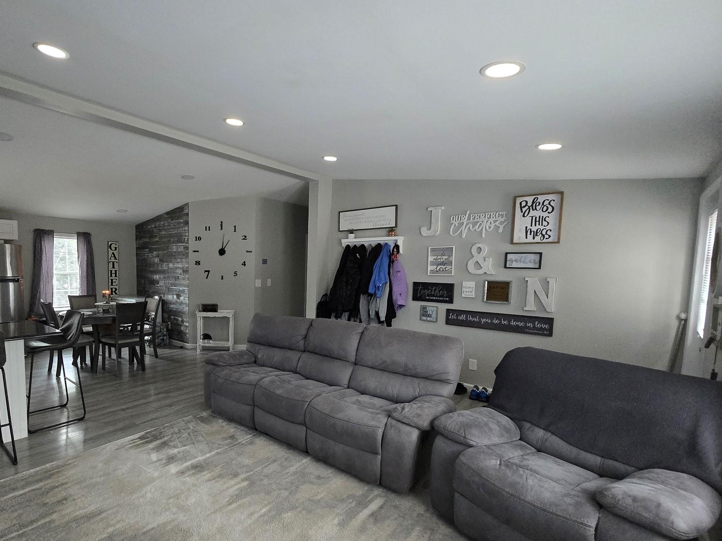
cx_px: 271
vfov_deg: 74.4
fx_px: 355
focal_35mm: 17
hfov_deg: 89.2
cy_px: 304
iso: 800
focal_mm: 1.7
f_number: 2.2
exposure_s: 1/60
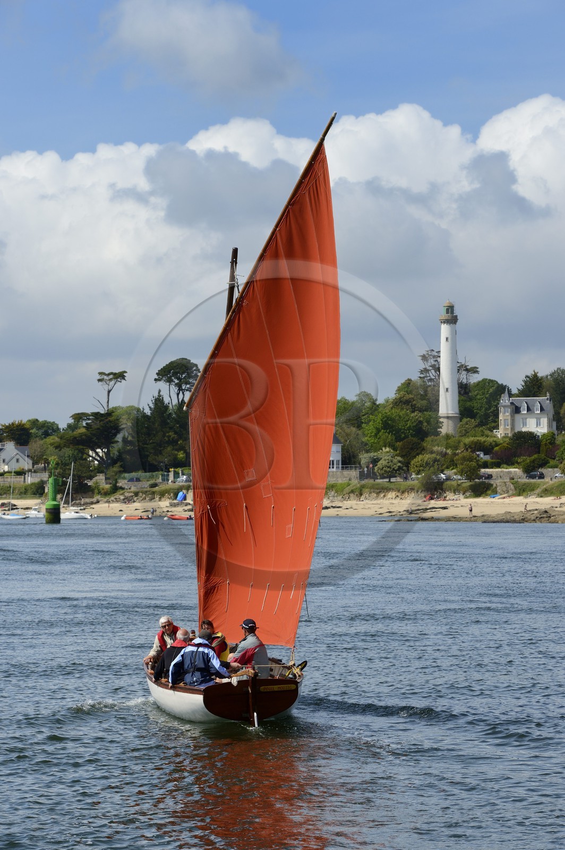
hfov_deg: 11.8
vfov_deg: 17.7
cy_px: 425
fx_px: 2735
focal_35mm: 116
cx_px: 282
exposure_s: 1/500
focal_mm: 116
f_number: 10
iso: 200
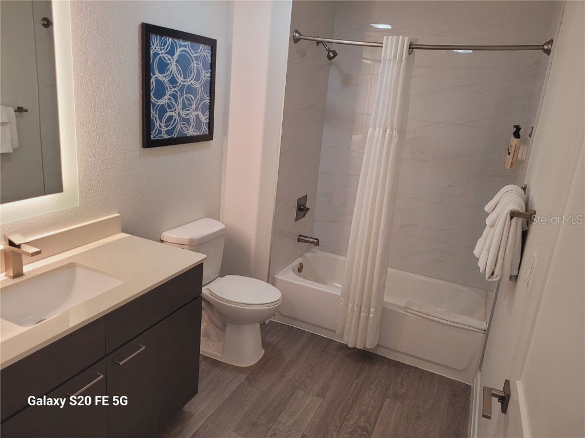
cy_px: 219
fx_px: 439
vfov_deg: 53.1
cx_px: 292
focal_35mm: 26
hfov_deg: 67.3
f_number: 1.8
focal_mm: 5.4
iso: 160
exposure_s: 1/120
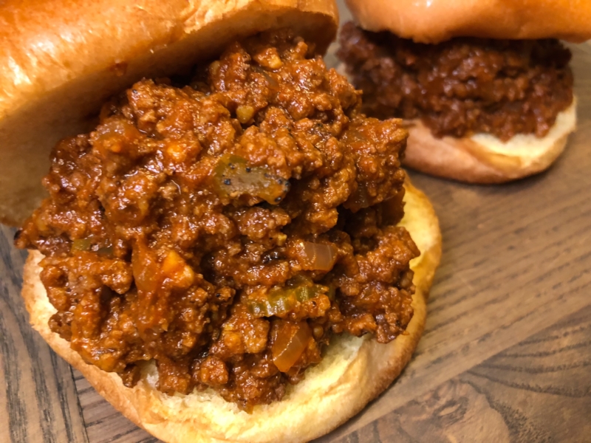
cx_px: 296
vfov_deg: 49.7
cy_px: 222
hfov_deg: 63.4
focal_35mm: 28
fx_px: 478
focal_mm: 4
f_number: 1.8
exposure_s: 1/15
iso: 80
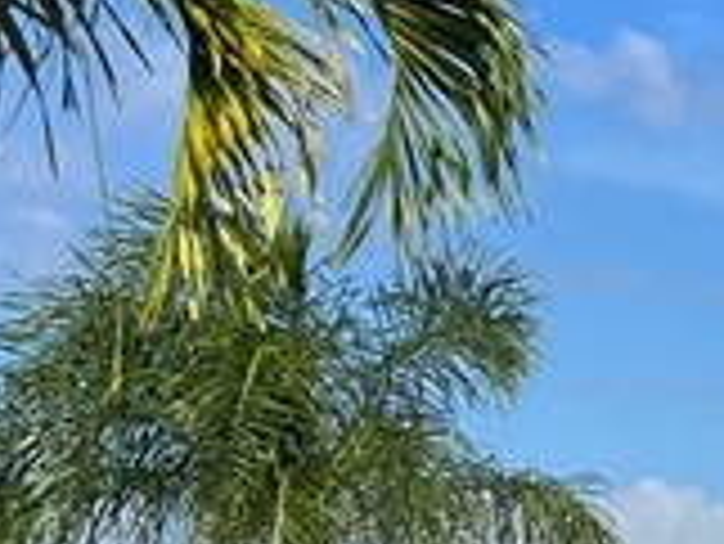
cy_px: 665
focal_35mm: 165
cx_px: 1565
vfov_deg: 8.9
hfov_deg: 10.7
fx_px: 3454
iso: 50
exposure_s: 1/6211
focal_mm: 5.7
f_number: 1.5
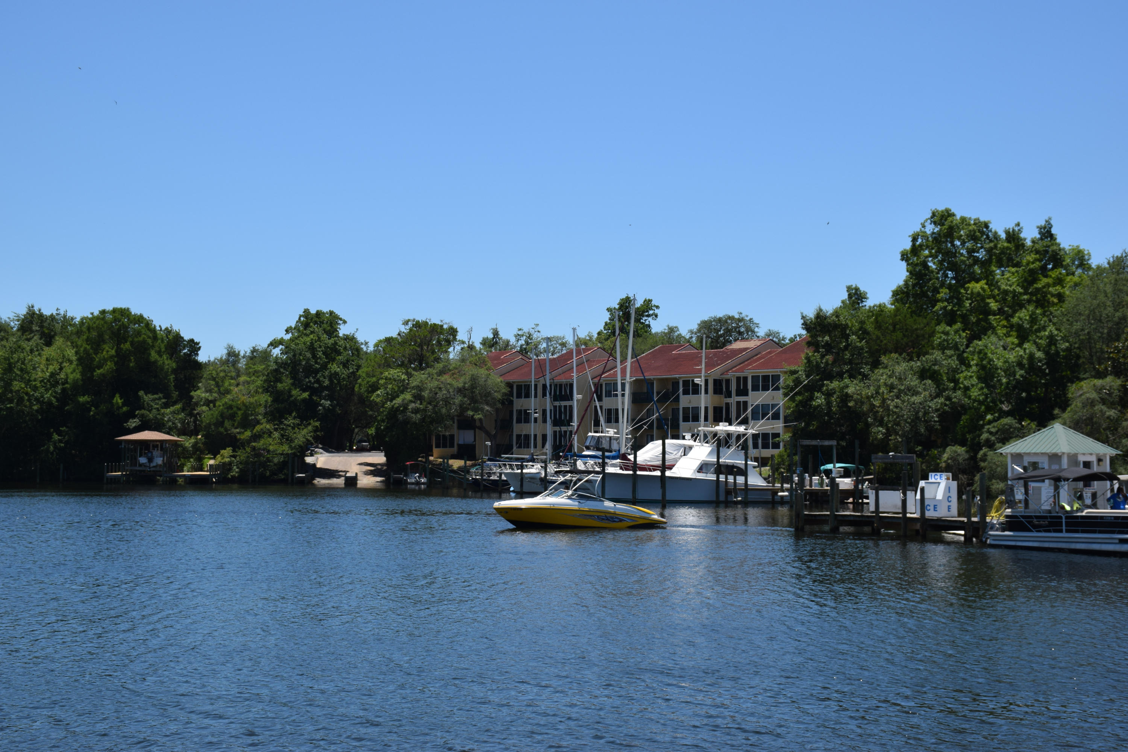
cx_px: 564
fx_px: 1645
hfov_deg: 37.9
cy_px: 376
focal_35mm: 52
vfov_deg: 25.8
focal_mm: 35
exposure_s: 1/400
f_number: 10
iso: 200
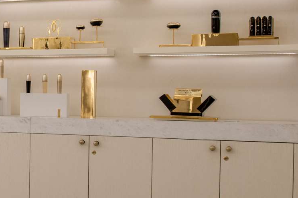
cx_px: -178
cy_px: 80
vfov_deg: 14.7
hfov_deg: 18.7
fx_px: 770
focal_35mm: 93
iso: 31
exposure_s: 1.3
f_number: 11
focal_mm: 24
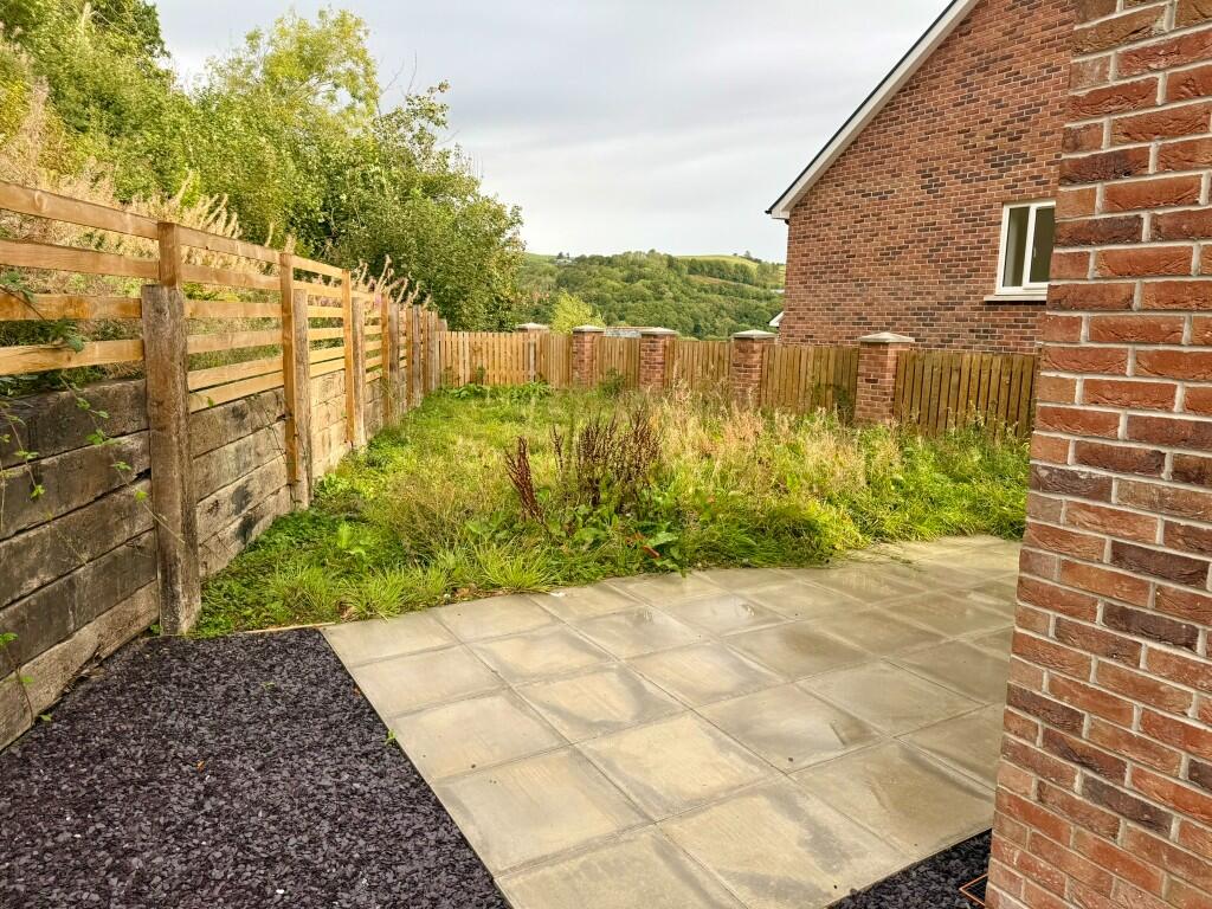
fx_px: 840
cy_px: 454
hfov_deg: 71.6
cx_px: 606
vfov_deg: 56.8
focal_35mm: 24
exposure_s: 1/461
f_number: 1.78
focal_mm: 6.76
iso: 80
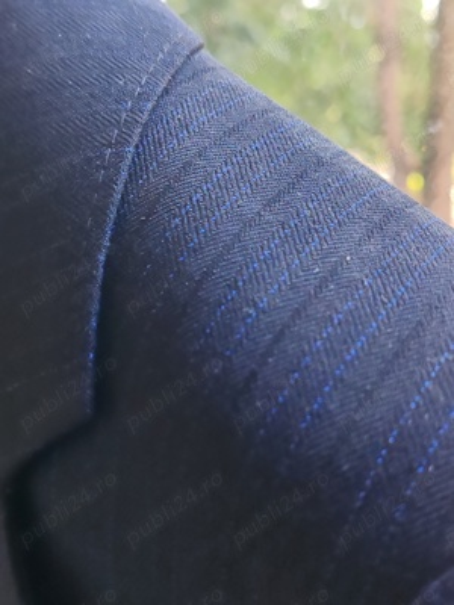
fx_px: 944
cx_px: 227
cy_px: 302
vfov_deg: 35.5
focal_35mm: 54
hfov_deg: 27.0
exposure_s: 1/100
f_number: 2.4
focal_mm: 6.12
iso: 1000
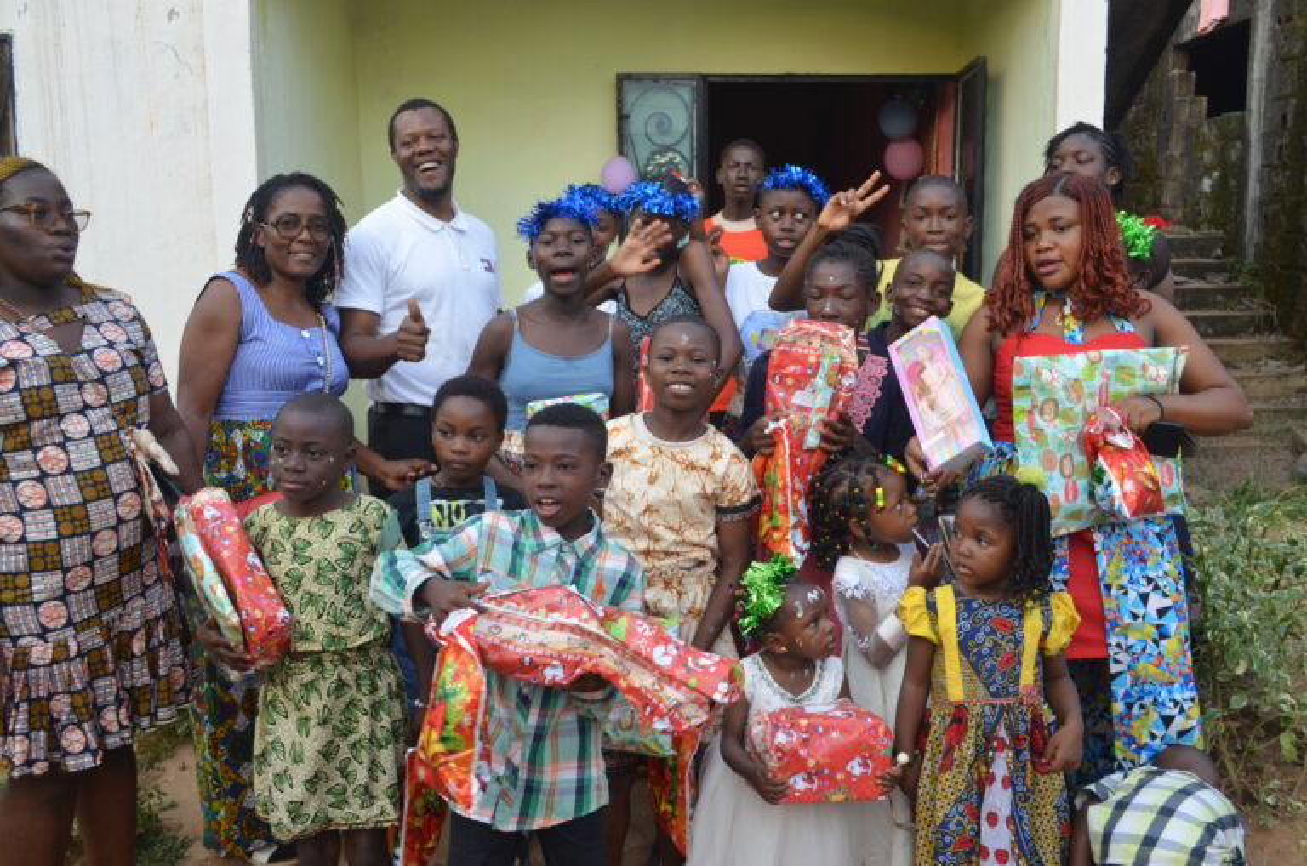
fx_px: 1305
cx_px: 654
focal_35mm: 36
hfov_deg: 53.2
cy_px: 433
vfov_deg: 36.7
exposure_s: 1/125
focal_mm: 24
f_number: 5.6
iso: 250
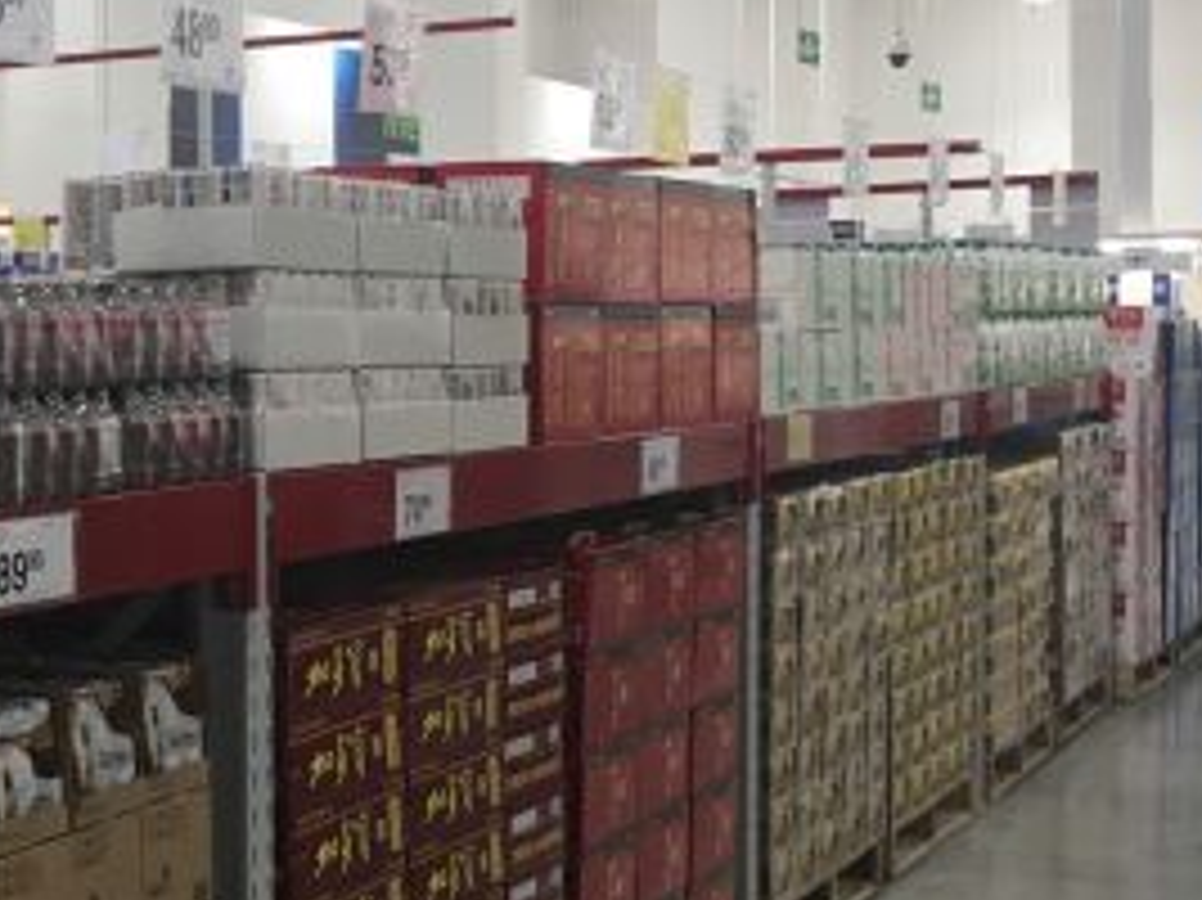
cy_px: 452
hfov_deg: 24.5
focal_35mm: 76
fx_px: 2638
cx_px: 5
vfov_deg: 19.4
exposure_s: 1/33
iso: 32
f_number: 2.2
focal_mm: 4.15
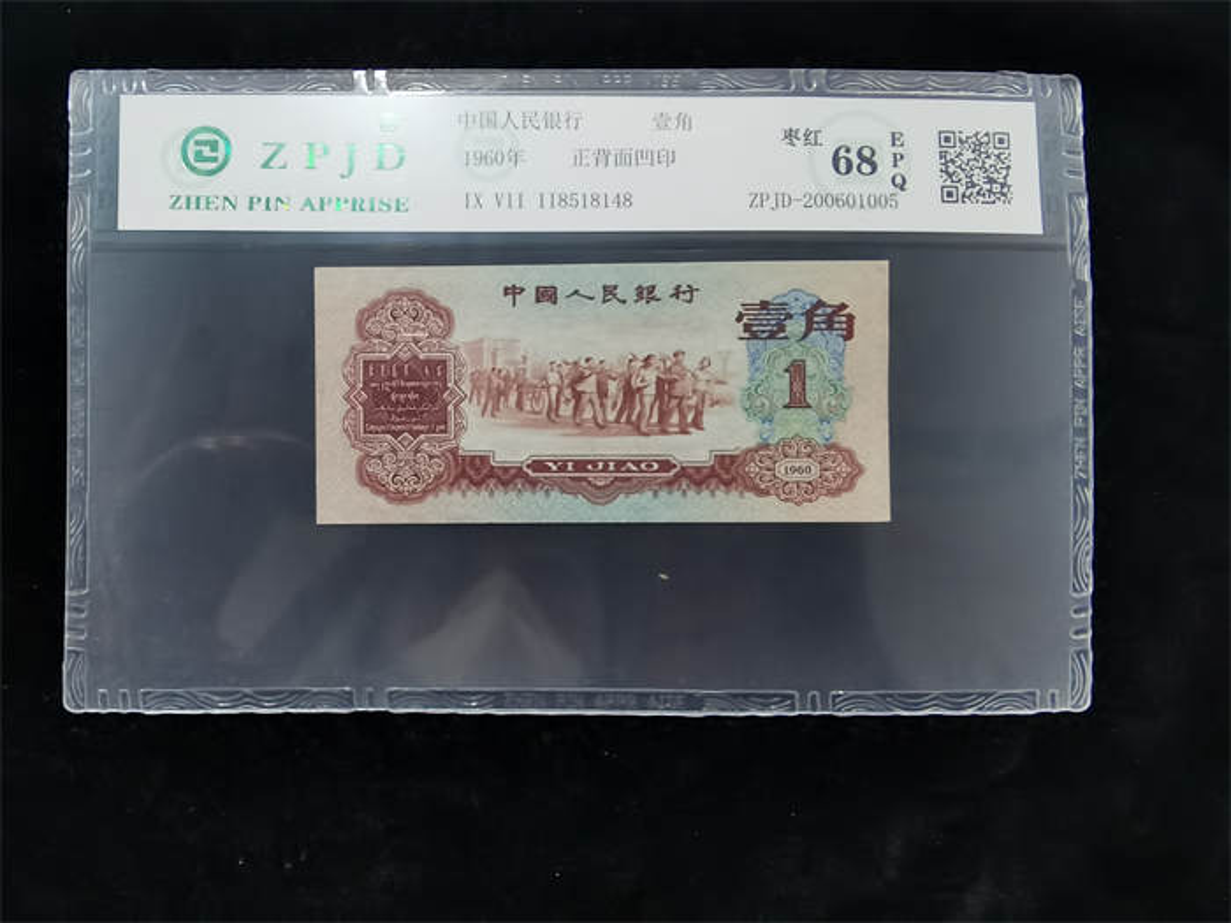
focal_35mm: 27
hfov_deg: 65.3
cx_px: 616
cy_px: 462
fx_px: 960
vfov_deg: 51.4
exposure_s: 1/25
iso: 500
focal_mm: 2.26
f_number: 2.2
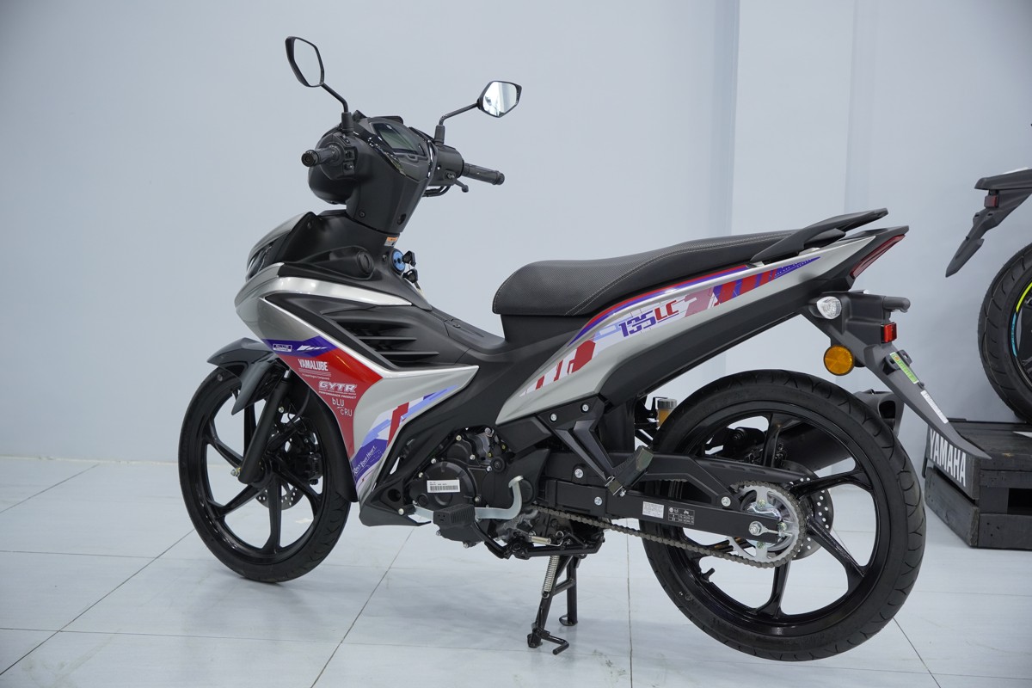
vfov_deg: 30.3
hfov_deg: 44.1
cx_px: 516
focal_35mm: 44
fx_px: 1273
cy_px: 344
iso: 640
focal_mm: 29.6
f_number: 4
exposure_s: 1/50
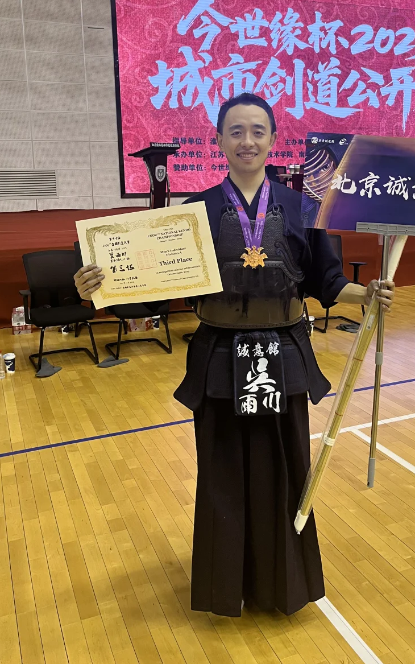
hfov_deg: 37.1
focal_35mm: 34
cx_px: 251
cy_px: 277
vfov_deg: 56.4
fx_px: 615
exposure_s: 1/50
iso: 64
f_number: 1.6
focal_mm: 5.1
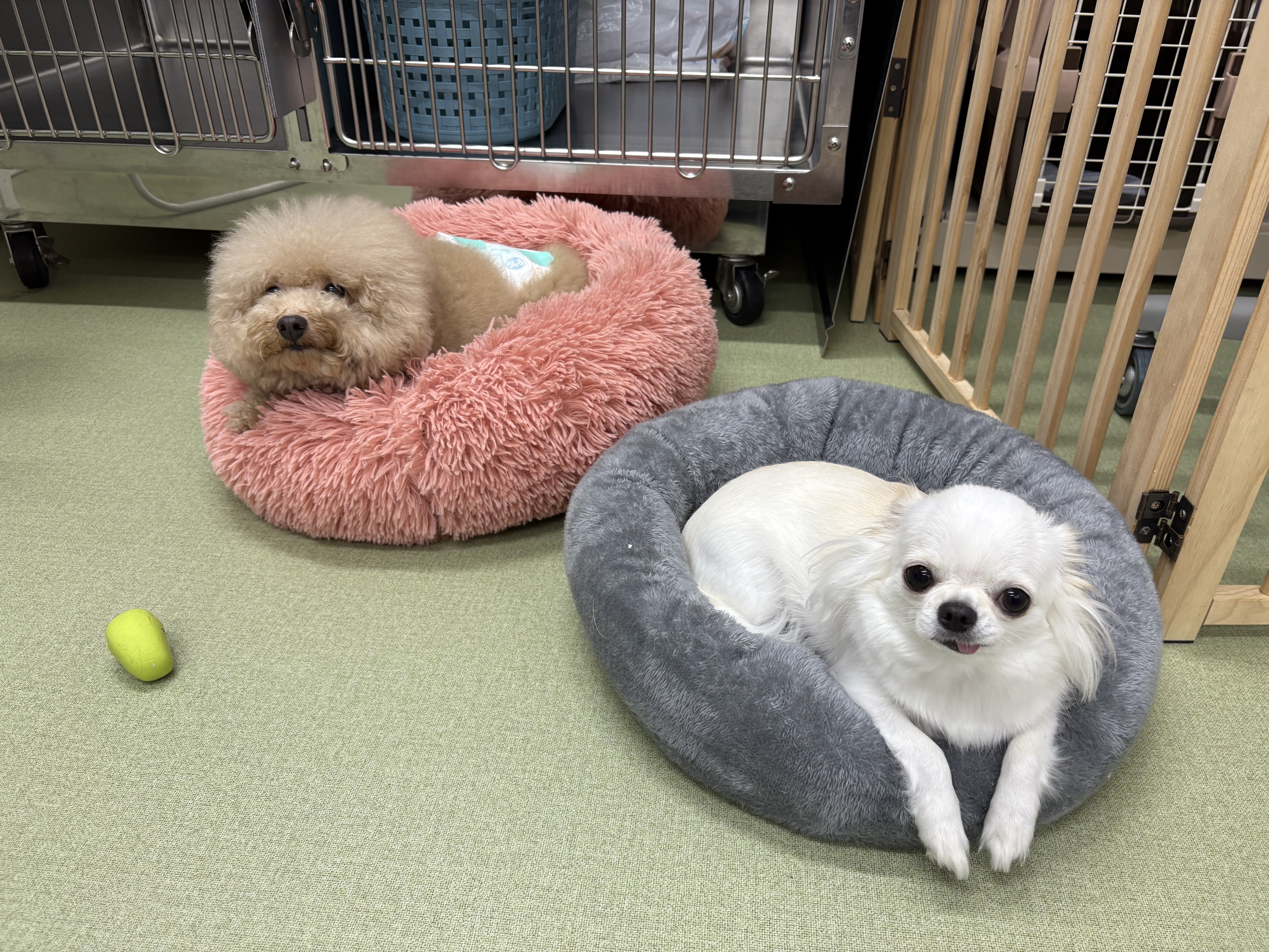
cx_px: 634
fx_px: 953
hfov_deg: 67.3
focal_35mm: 26
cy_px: 476
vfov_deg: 53.1
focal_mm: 5.96
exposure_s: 1/121
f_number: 1.6
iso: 80
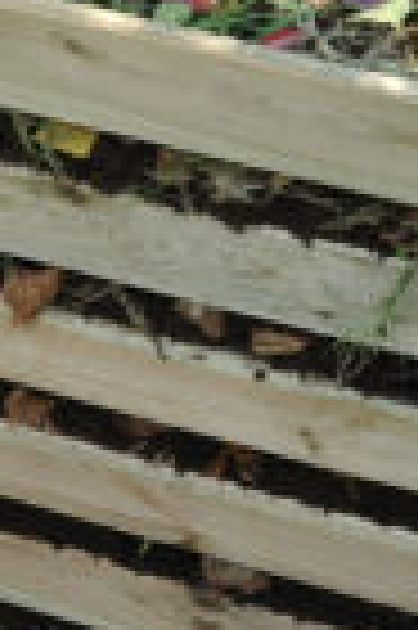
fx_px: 2462
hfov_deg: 9.7
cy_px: 130
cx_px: 178
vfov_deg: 14.5
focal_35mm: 141
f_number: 11
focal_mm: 22
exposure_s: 1/30
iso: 200
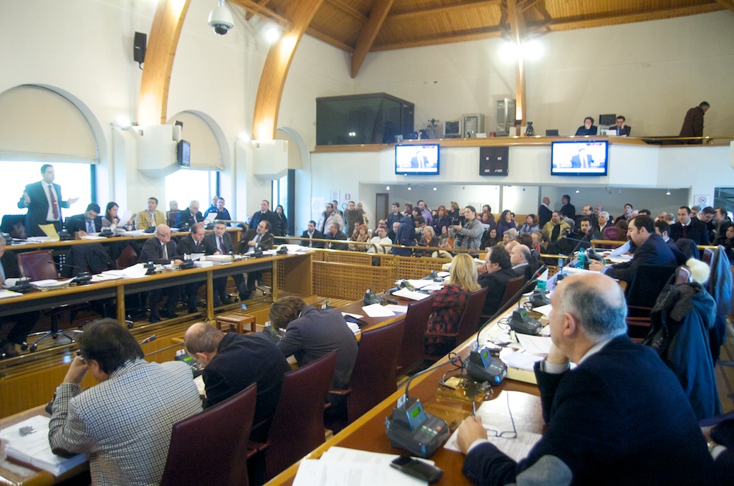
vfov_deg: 50.2
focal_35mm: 26
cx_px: 367
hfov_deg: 70.6
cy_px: 243
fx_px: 519
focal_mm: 17
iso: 400
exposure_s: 1/50
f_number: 2.8
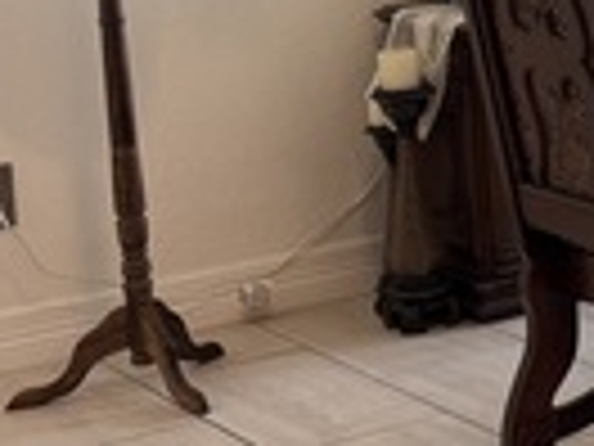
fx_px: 1991
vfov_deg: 12.5
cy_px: -54
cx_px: 1251
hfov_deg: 13.9
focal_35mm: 116
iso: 125
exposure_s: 1/120
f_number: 1.78
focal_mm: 6.76
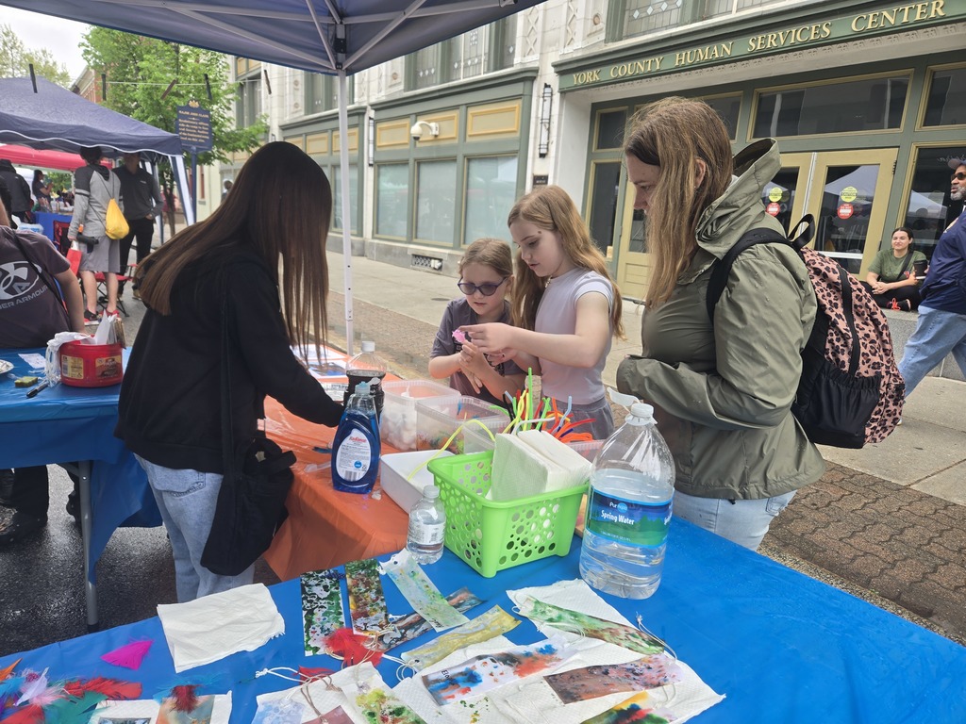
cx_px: 483
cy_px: 362
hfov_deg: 73.9
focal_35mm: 23
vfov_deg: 58.9
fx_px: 642
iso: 25
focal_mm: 5.4
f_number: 1.8
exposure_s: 1/267
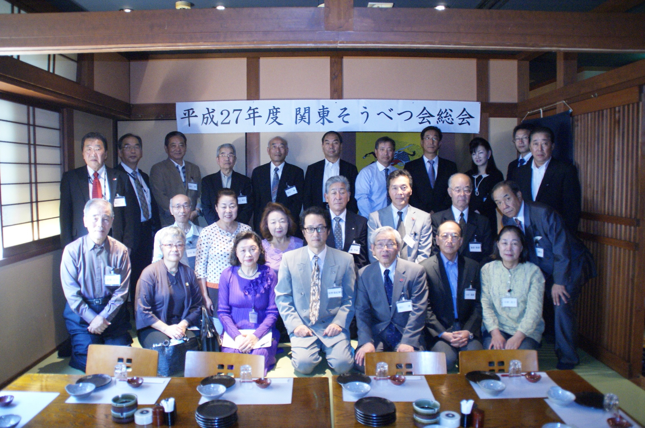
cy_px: 214
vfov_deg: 47.8
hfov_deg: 67.4
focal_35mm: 27
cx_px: 322
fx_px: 483
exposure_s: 1/20
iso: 1600
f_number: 3.5
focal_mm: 18
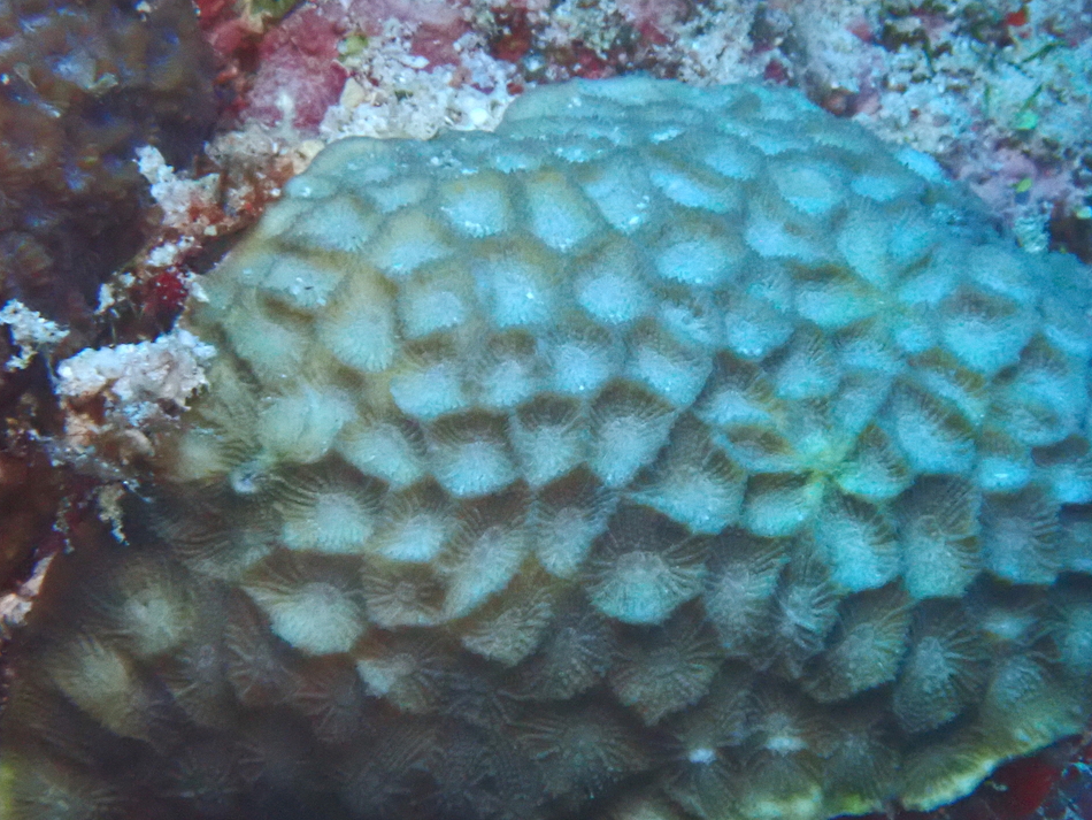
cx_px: 620
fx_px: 3786
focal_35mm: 120
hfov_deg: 16.4
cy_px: 485
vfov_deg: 12.3
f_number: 6.3
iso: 1600
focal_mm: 18
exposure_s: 1/200
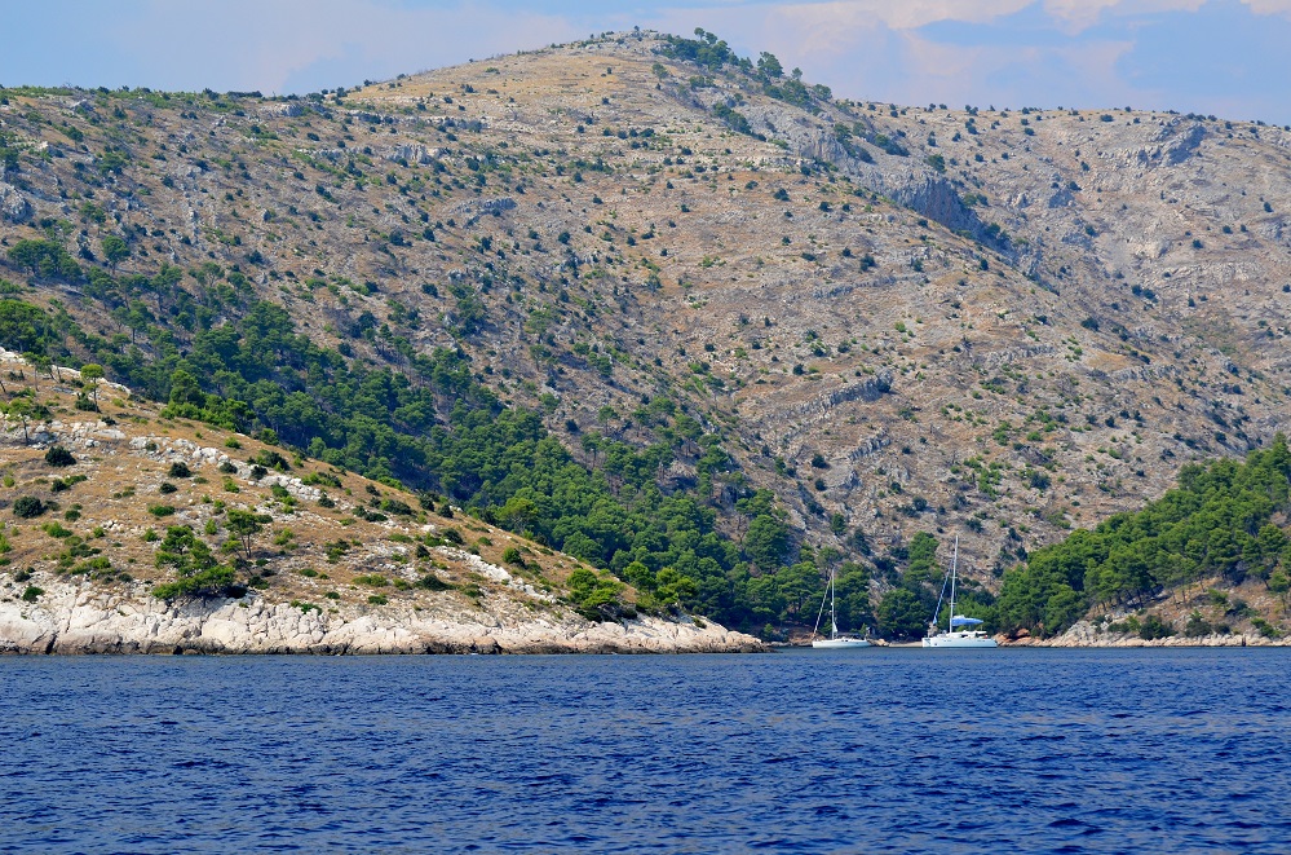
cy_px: 428
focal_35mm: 112
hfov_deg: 18.2
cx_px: 646
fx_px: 4025
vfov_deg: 12.1
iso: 400
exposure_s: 1/2000
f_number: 5.6
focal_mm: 75
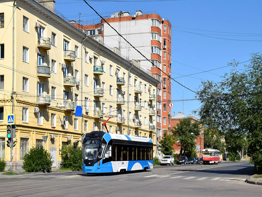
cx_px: 142
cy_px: 92
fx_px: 462
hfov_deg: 31.7
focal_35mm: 61
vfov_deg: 24.0
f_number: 9
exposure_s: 1/640
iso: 200
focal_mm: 32
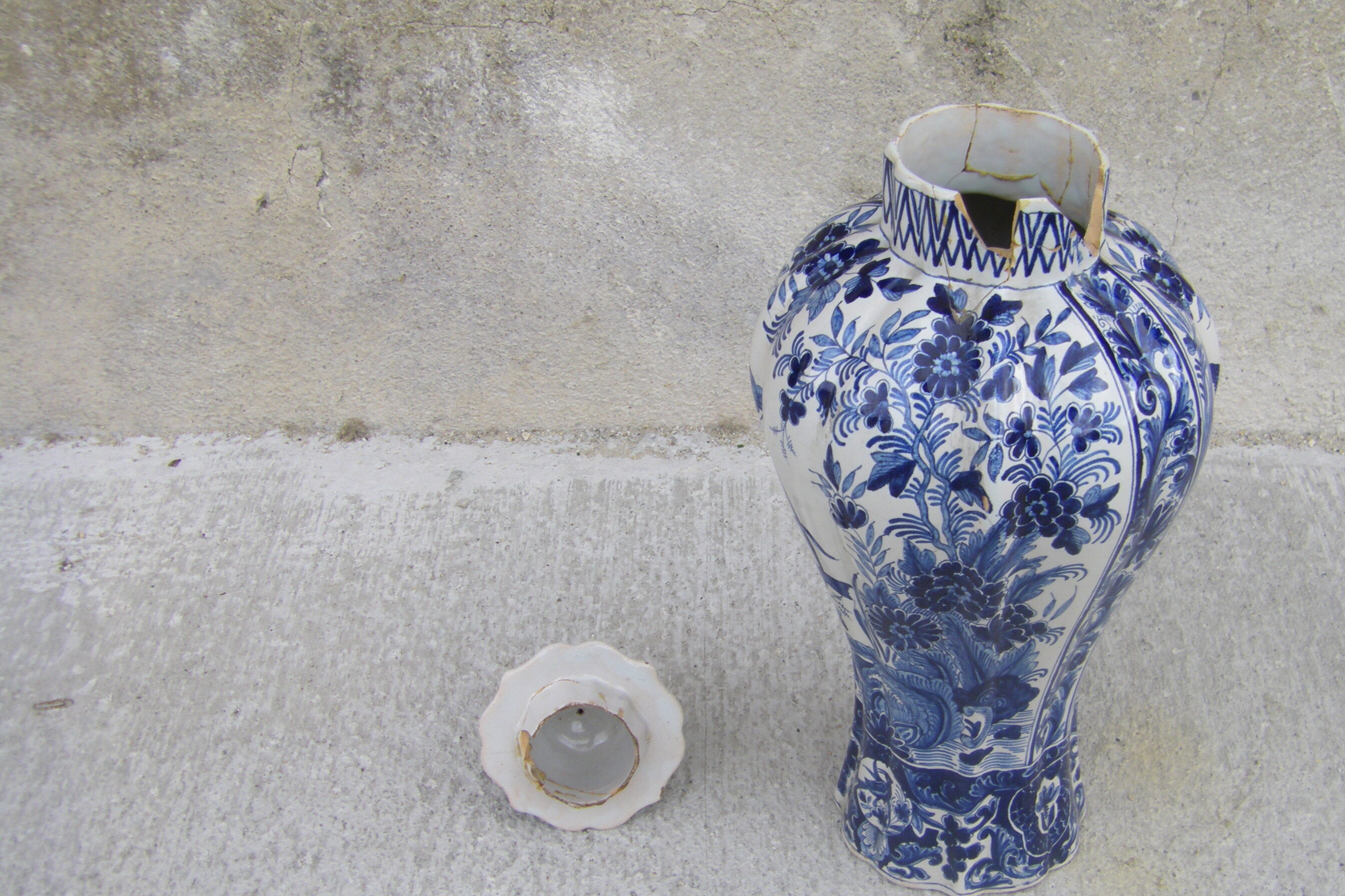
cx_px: 809
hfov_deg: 40.9
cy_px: 530
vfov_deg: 28.0
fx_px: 1793
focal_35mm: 48
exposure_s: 1/200
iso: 64
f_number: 3.5
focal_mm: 6.3
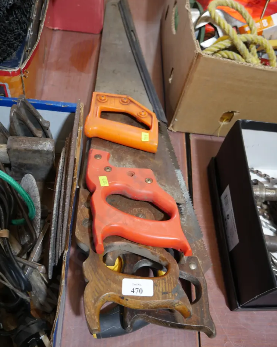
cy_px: 183
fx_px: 348
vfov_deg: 52.8
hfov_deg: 43.4
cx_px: 137
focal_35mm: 34
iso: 320
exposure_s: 1/60
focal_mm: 16
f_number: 3.6
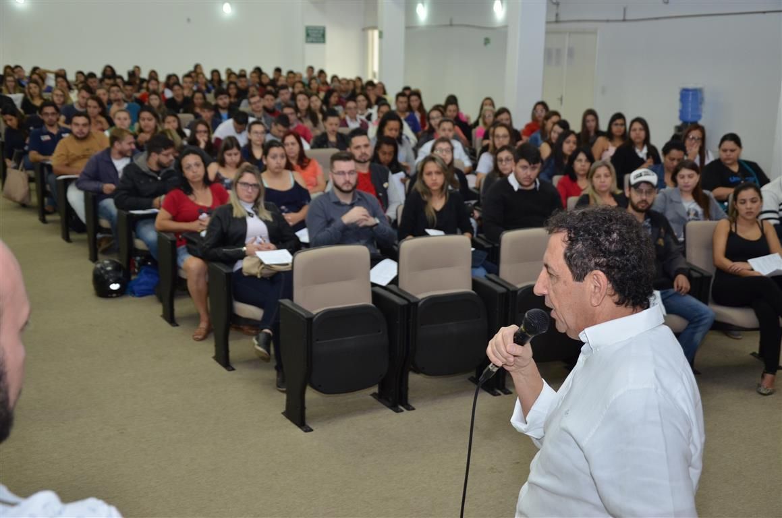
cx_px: 391
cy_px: 259
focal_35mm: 45
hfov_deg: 43.7
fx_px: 976
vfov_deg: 29.7
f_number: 4.2
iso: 800
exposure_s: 1/60
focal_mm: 30
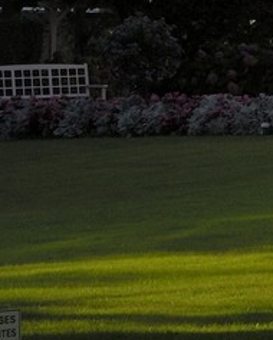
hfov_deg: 5.3
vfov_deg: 7.1
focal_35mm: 266
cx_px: 994
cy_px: -198
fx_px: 2683
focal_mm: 28
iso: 100
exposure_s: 1/200
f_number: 9.5
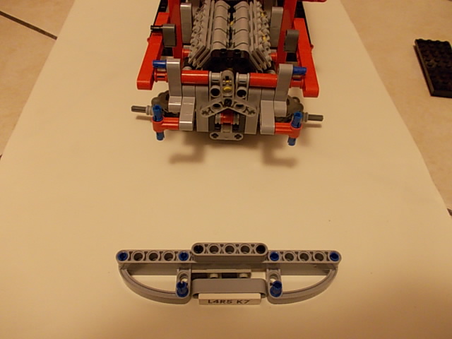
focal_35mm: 28
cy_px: 170
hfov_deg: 63.4
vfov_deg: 49.7
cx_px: 226
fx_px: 366
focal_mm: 4
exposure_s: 1/5
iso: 200
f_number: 2.7
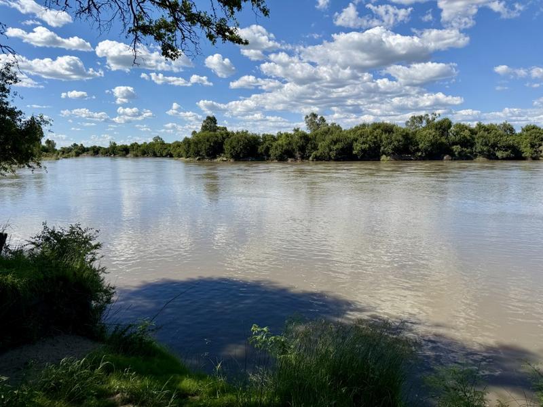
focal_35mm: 24
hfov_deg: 71.6
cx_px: 272
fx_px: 376
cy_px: 204
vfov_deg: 56.8
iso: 80
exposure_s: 1/6173
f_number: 1.78
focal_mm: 6.76
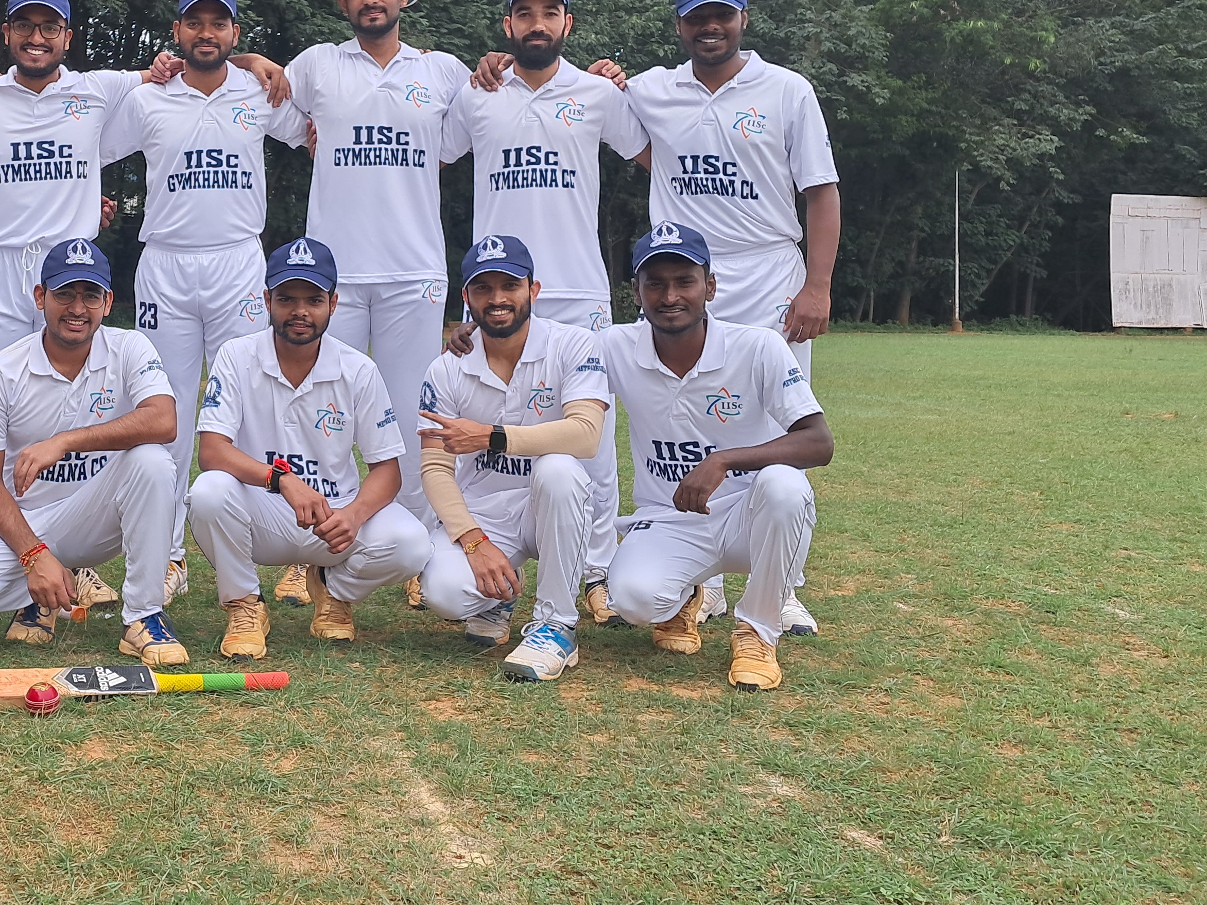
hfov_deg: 38.3
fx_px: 1639
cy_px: 326
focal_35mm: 47
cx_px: 178
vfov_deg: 30.7
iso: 50
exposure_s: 1/379
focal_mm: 4
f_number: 1.8
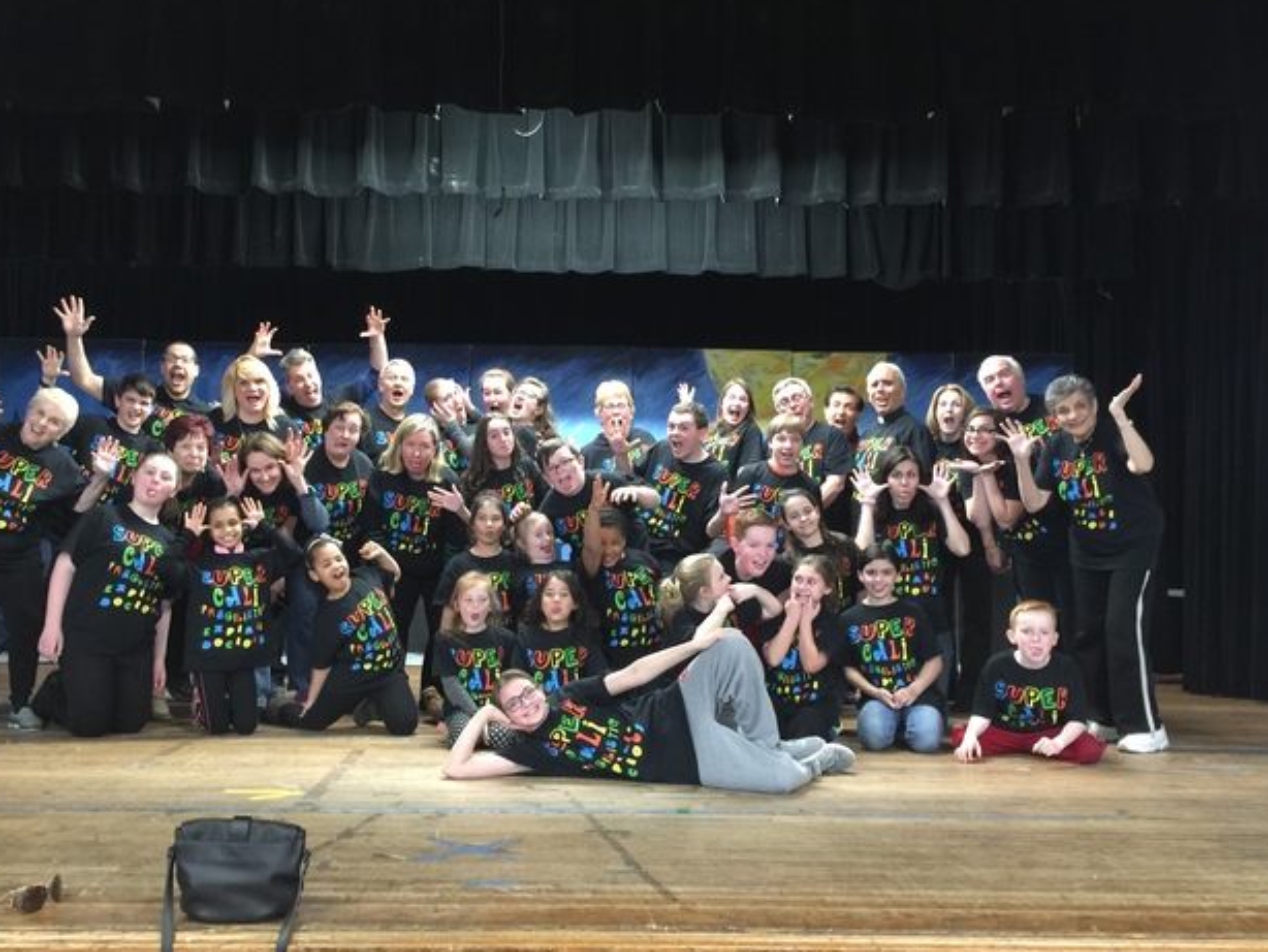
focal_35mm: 34
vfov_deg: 41.8
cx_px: 584
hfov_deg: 53.9
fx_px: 1246
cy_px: 479
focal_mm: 4.15
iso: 80
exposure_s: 1/4
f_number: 2.2
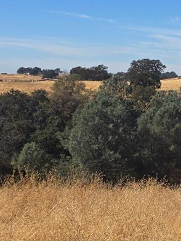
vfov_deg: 22.2
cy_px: 140
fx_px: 614
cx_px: 317
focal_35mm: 88
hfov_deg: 14.8
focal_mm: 6.3
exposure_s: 1/1120
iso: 12
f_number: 1.7
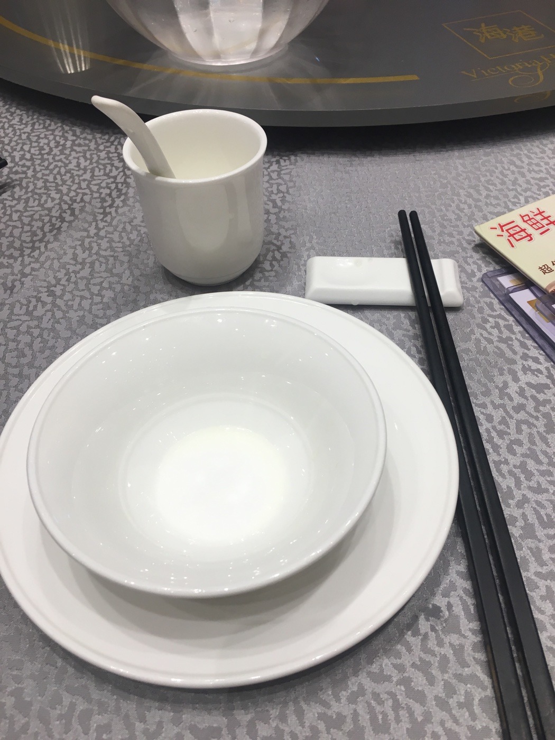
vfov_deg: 61.7
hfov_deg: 48.2
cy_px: 370
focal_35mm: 29
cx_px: 278
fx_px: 620
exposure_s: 1/33
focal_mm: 4.15
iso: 25
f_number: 2.2
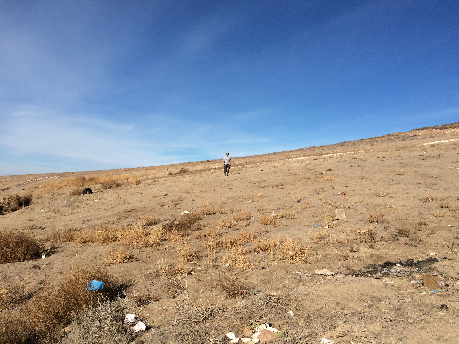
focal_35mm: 29
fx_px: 385
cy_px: 172
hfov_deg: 61.7
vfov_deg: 48.2
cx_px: 230
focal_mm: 4.15
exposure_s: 1/4115
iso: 32
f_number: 2.2
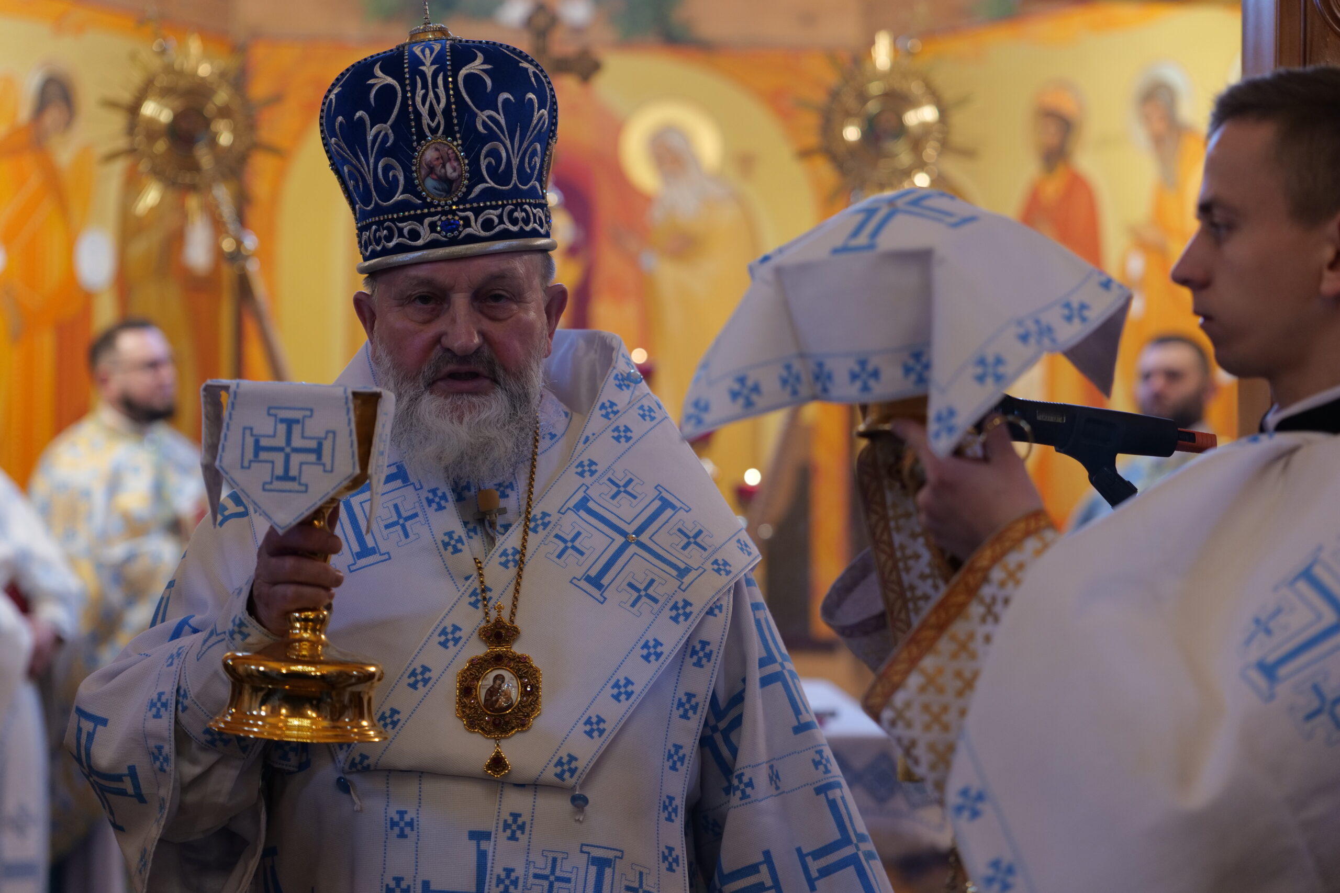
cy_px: 446
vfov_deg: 19.5
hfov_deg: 28.8
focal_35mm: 70
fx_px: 2606
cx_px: 670
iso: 1000
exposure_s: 1/80
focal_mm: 70
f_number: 2.8
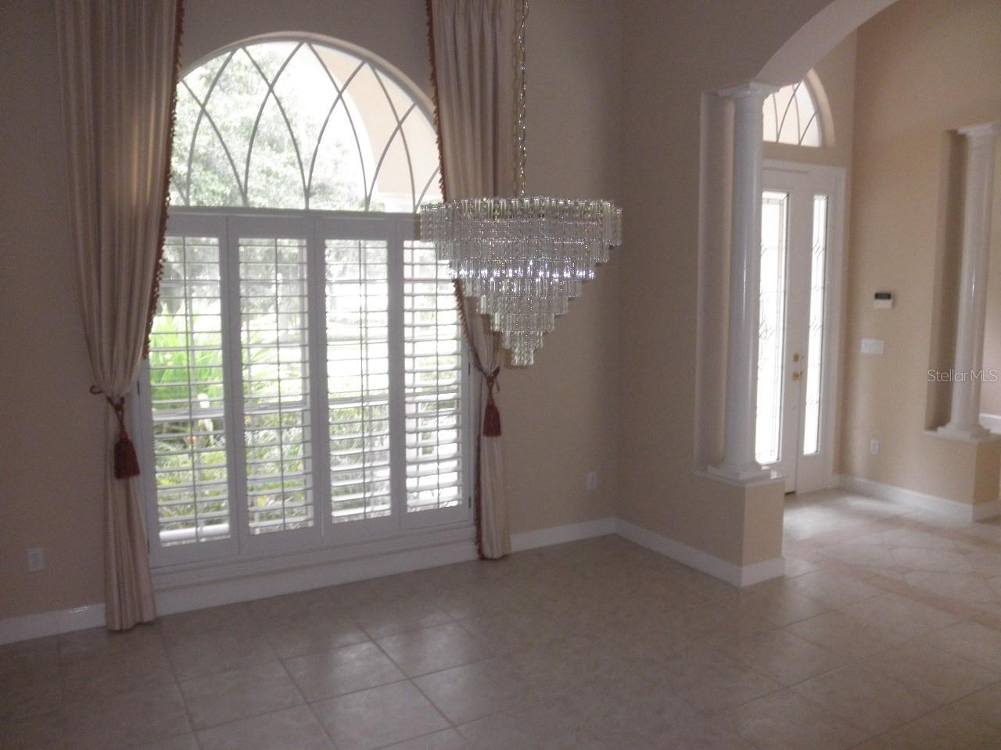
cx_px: 500
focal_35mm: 28
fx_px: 810
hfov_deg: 63.4
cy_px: 375
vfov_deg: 49.7
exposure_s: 1/30
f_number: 3
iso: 200
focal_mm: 5
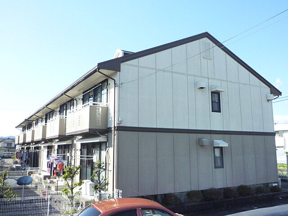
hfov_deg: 56.8
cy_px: 108
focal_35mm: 32
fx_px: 266
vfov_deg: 44.2
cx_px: 144
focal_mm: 4.4
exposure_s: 1/640
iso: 400
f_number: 4
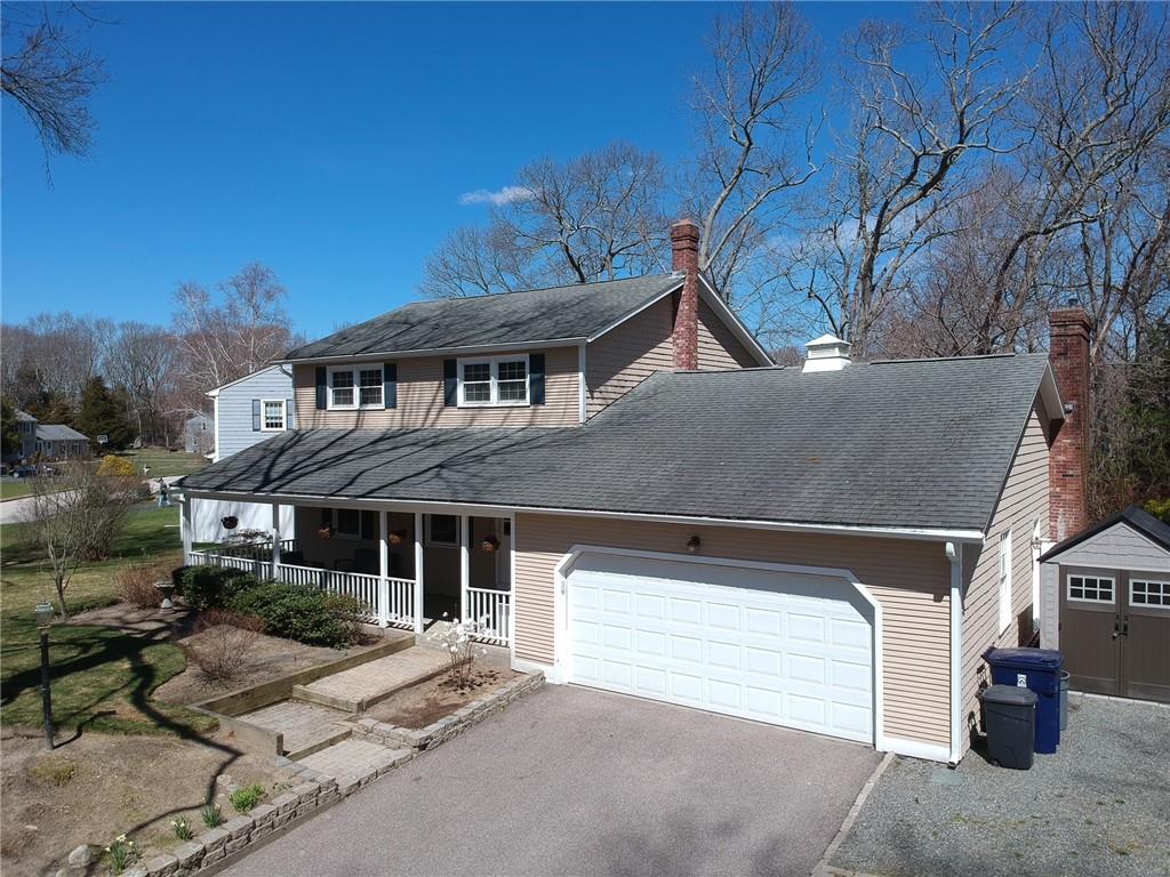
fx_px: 845
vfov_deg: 54.9
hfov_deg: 69.4
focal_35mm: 25
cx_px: 585
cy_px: 438
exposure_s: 1/1250
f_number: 2.6
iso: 100
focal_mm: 4.49
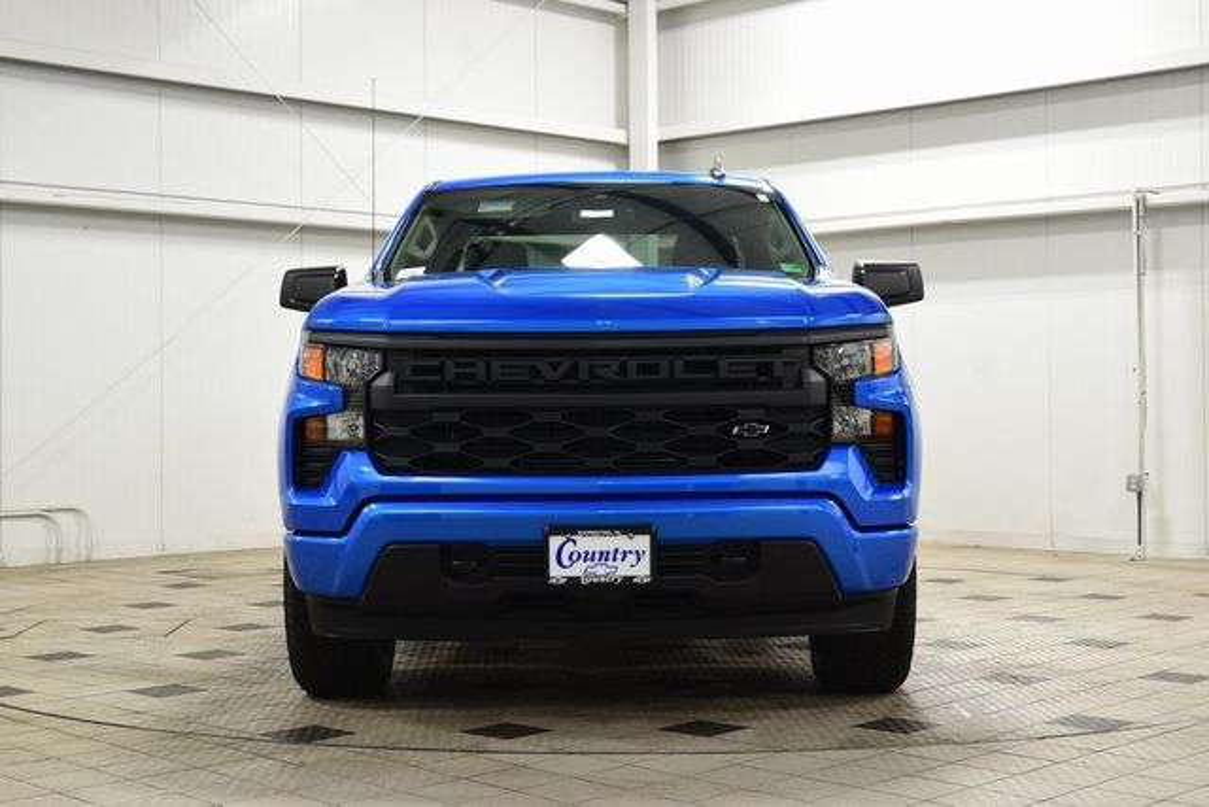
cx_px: 604
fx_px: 1814
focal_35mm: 54
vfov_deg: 25.1
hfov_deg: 36.9
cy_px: 404
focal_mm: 36
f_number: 6.3
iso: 560
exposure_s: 1/15
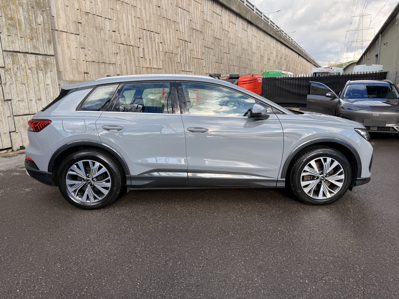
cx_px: 200
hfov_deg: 71.6
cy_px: 150
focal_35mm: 24
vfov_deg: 56.8
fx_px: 277
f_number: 1.78
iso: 80
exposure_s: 1/1437
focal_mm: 6.76
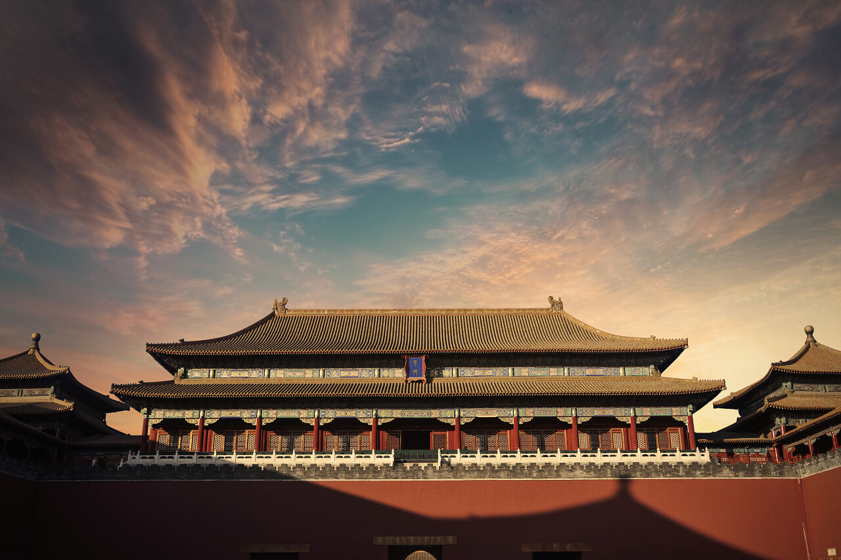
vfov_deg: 43.6
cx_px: 420
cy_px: 280
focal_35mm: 30
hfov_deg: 61.9
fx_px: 701
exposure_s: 1/80
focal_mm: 30
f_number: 11
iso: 100
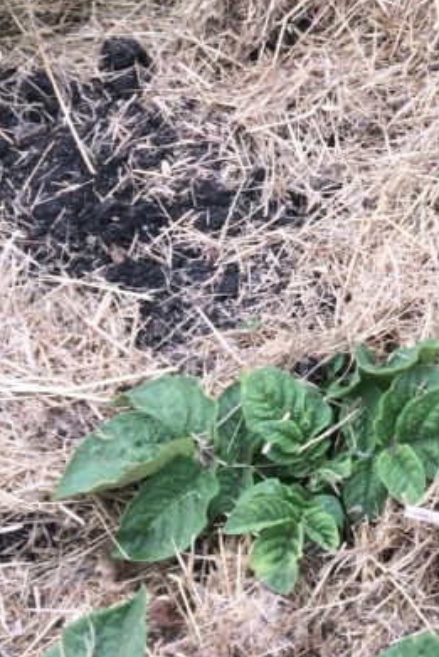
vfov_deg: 24.9
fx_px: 1444
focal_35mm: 79
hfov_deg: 16.1
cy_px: 57
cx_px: 617
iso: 32
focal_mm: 4.15
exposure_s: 1/297
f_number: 2.2
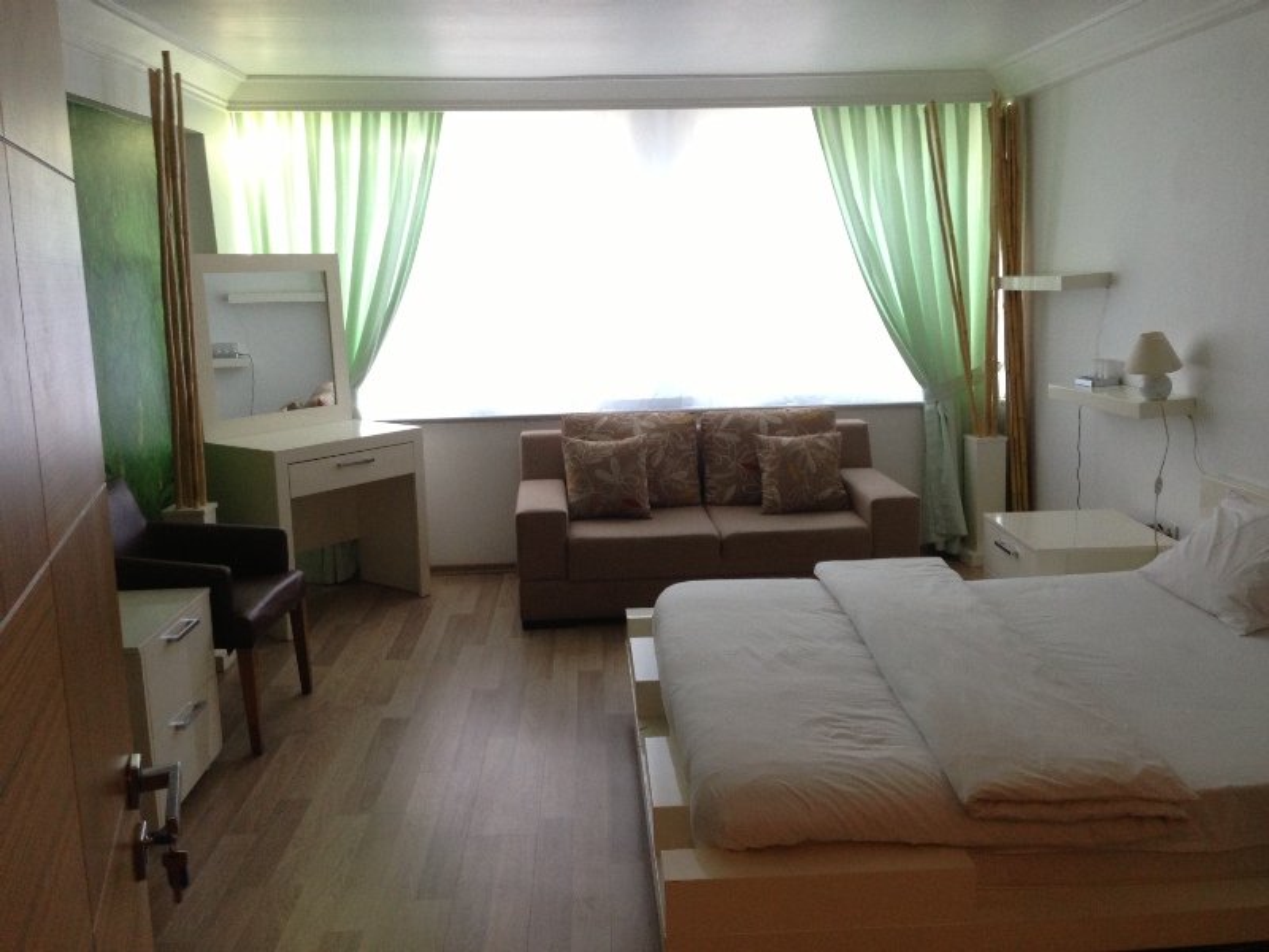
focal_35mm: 33
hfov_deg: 55.4
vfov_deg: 42.9
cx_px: 634
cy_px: 476
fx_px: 1210
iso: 160
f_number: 2.4
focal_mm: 4.13
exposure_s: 1/20
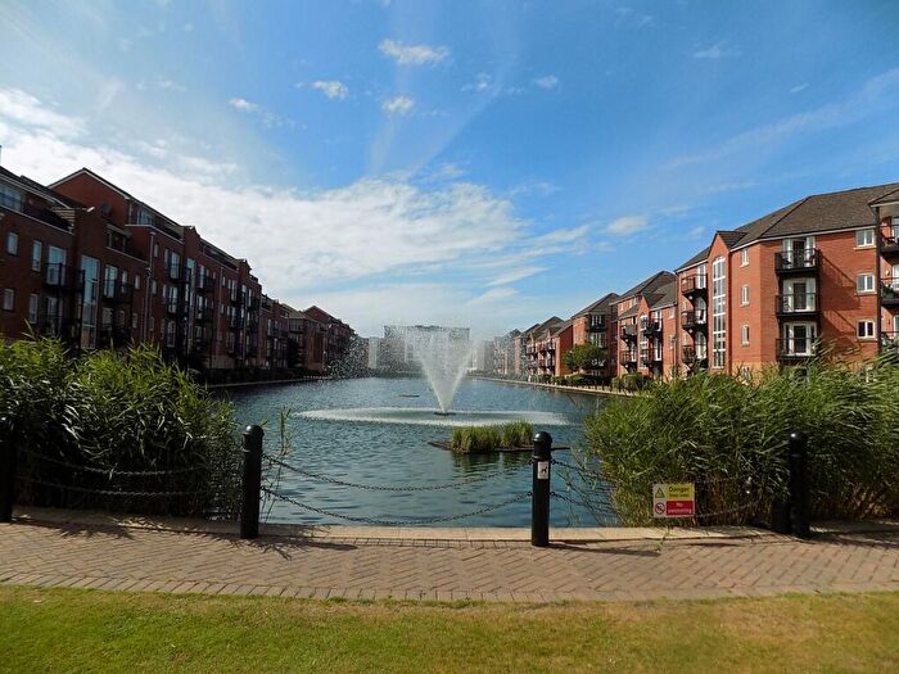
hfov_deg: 73.9
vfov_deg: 58.9
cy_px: 337
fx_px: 597
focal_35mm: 23
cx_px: 450
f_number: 9.9
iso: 80
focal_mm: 4
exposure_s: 1/200
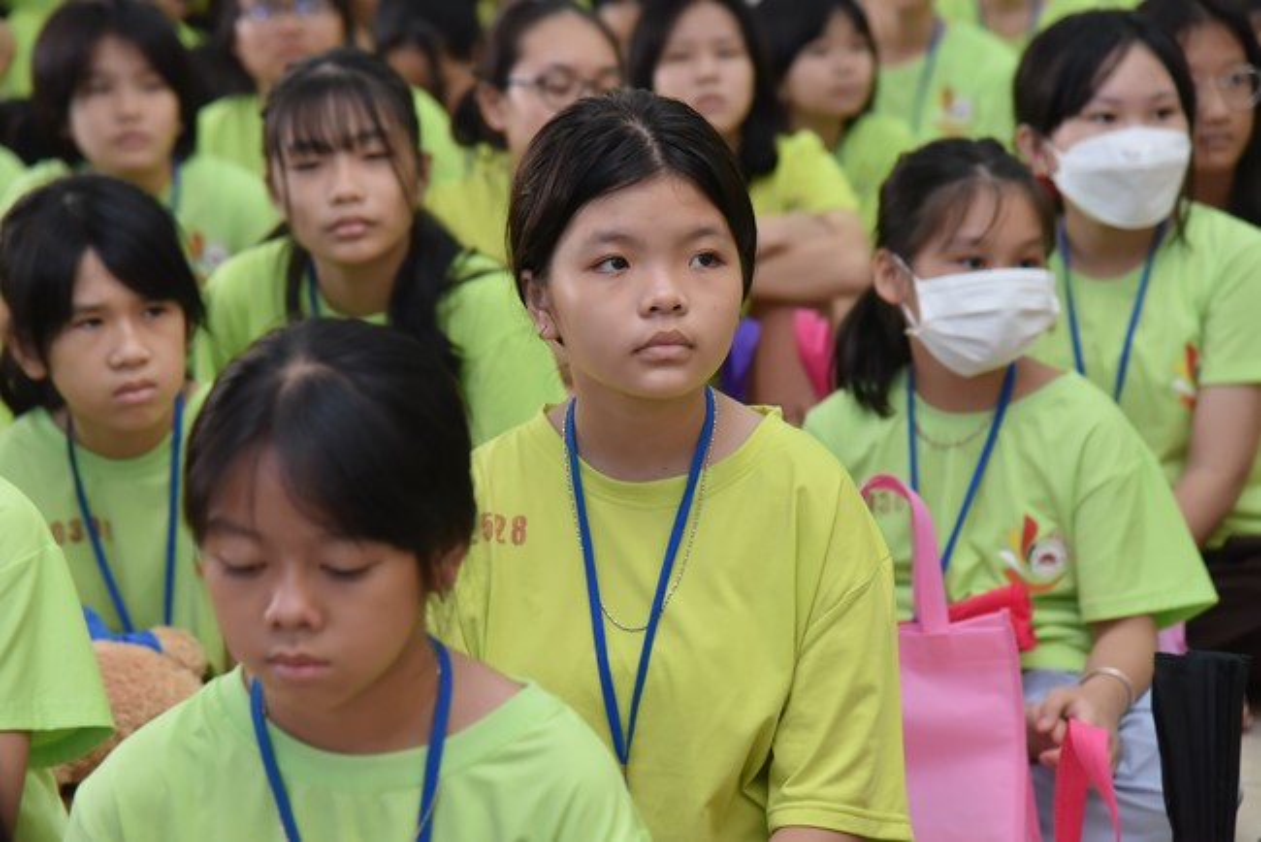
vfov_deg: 11.4
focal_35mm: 120
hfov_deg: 17.1
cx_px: 630
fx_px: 4205
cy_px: 421
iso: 2000
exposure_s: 1/125
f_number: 5
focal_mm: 120
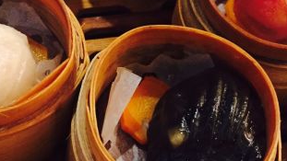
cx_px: 114
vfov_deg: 16.9
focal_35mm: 71
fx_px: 540
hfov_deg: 29.7
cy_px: 35
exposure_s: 1/17
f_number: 2.2
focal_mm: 4.15
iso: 250
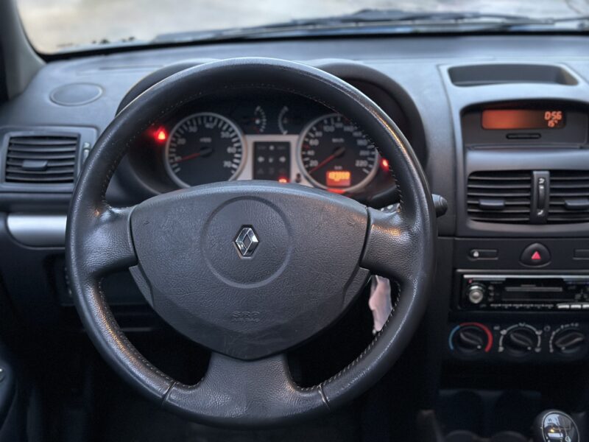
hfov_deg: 39.7
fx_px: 817
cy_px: 221
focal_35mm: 48
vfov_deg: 30.3
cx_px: 294
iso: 800
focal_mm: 6.86
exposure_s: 1/25
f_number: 1.78
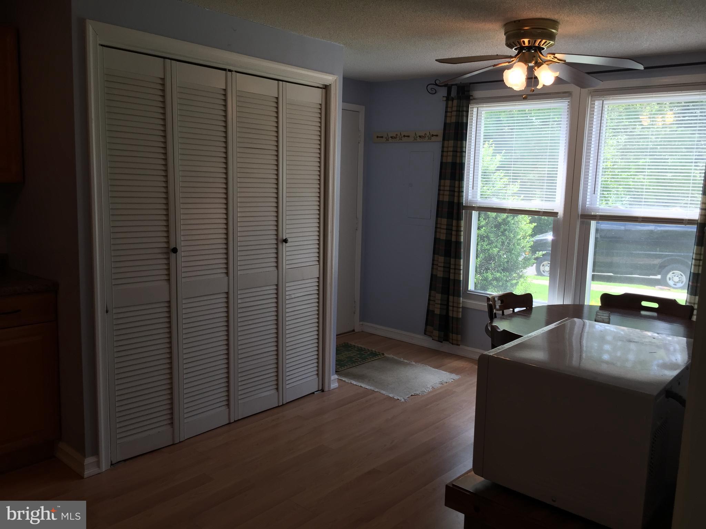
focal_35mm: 29
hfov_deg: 61.7
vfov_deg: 48.2
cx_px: 353
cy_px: 264
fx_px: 591
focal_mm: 4.15
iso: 40
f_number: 2.2
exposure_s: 1/120
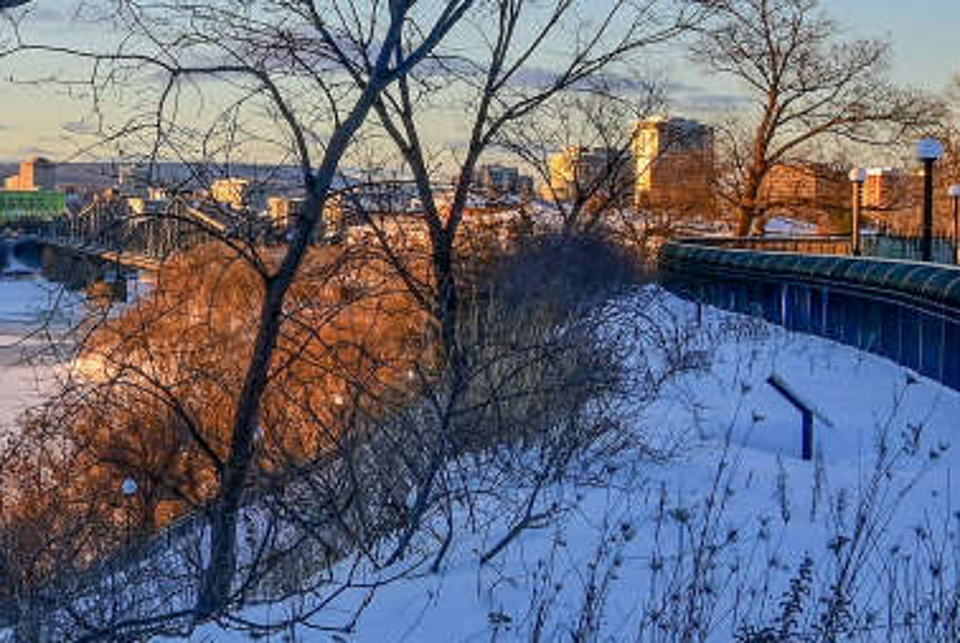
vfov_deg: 17.9
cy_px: 468
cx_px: -312
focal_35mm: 76
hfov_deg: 23.3
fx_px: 2029
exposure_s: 1/50
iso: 125
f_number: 11
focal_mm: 16
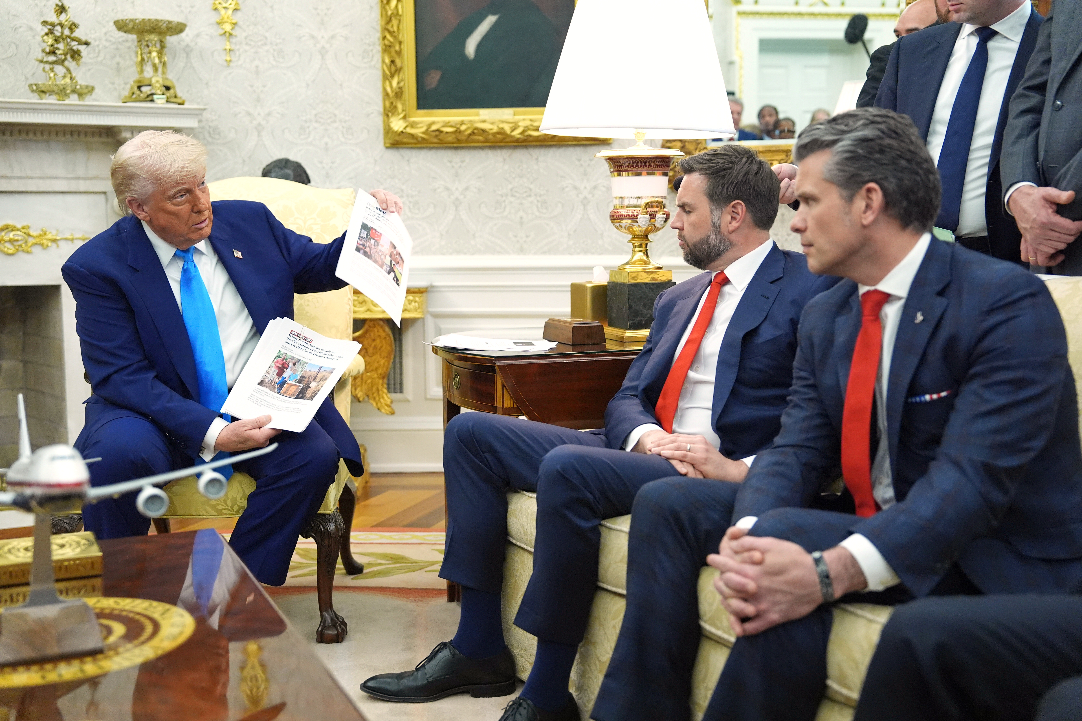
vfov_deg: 29.9
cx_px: 541
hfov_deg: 43.6
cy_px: 360
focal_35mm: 45
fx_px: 1352
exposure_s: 1/100
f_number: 2.8
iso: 3200
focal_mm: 45
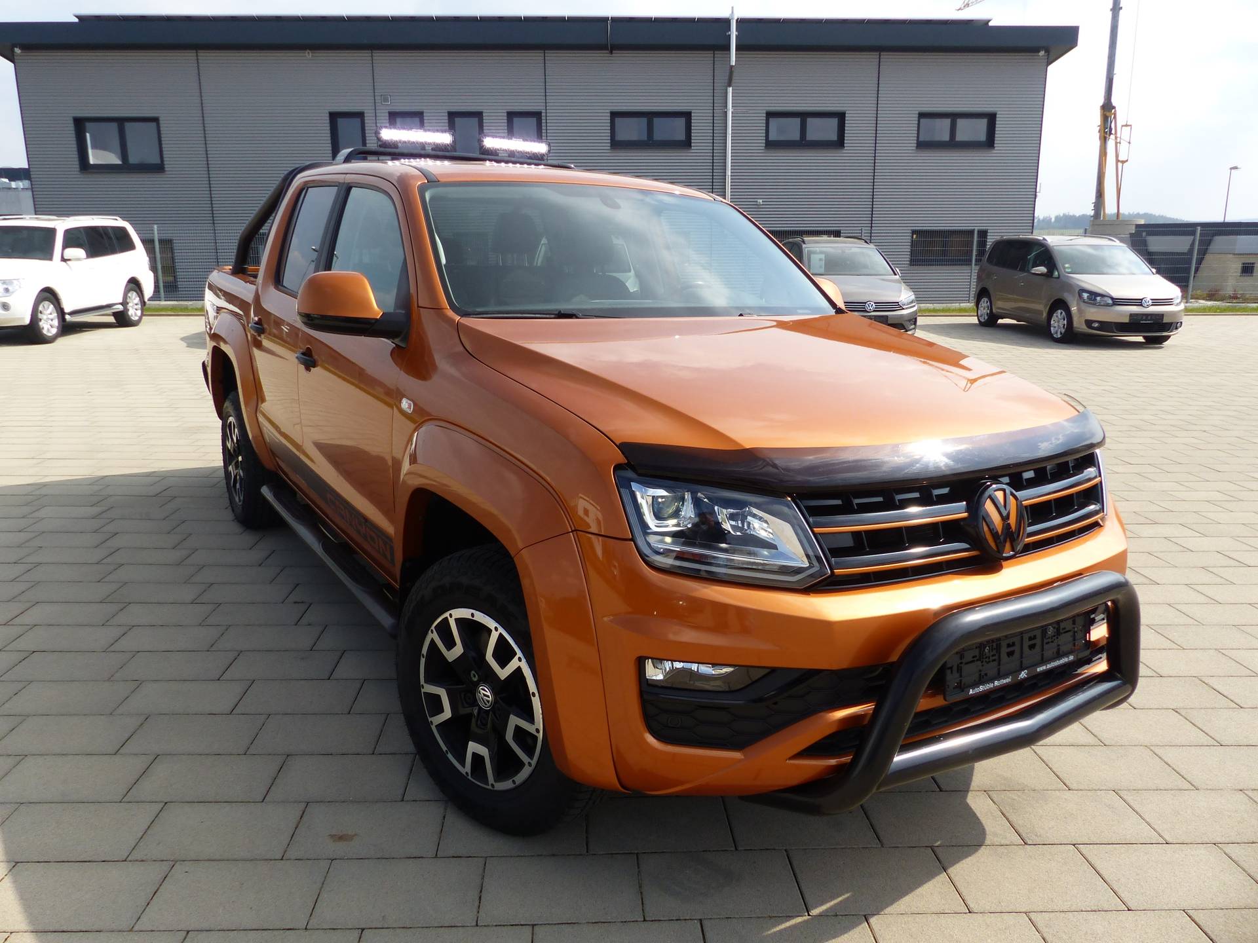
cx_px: 629
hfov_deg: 69.4
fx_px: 909
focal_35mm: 25
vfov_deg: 54.9
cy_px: 472
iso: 100
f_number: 4
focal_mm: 4.5
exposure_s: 1/640
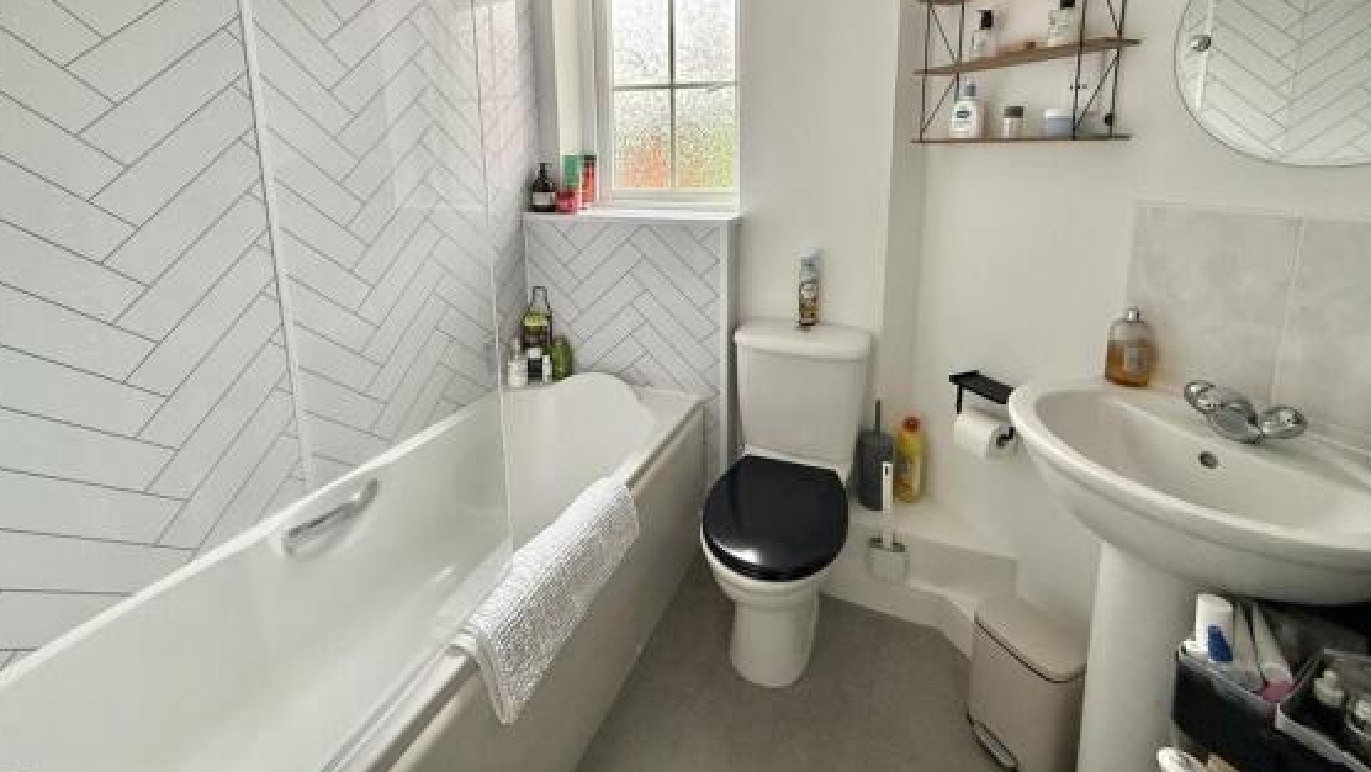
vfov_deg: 65.2
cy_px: 253
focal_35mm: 16
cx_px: 682
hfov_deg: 99.4
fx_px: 582
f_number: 2.2
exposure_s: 1/99
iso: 125
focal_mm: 2.22
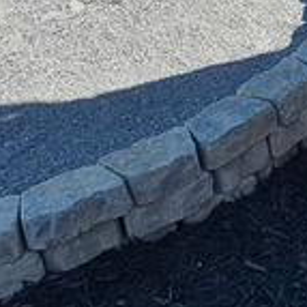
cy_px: 116
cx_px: 371
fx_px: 823
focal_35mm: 82
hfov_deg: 19.8
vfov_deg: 21.1
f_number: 2.2
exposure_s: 1/772
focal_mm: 1.74
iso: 50
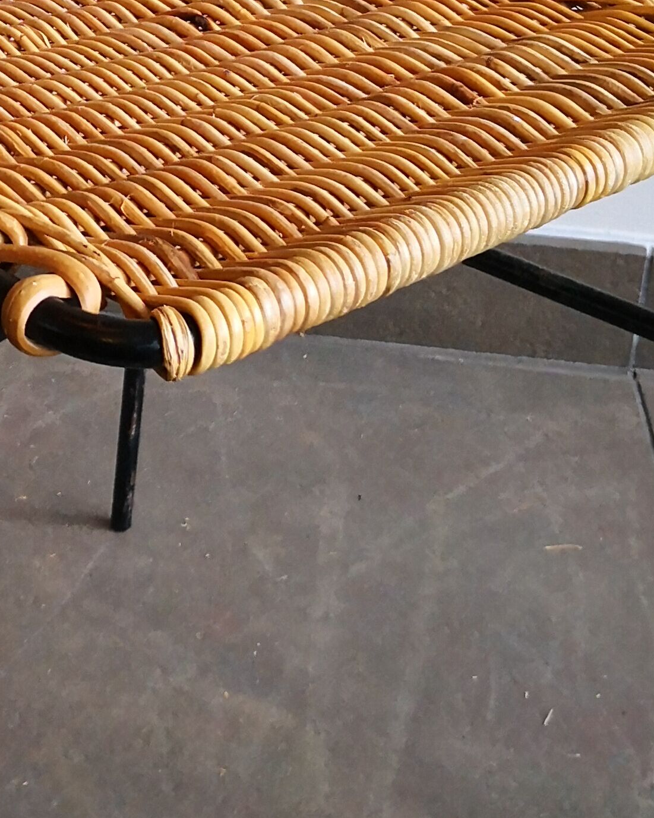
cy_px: -62
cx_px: -33
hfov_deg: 19.5
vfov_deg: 23.6
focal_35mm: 76
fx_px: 1839
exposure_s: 1/100
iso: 250
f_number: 1.6
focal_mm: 3.95
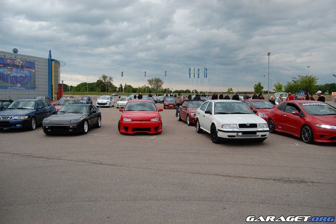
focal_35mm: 27
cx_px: 168
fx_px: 252
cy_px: 112
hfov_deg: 67.4
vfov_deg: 47.9
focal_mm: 18
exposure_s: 1/125
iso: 400
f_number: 5.6
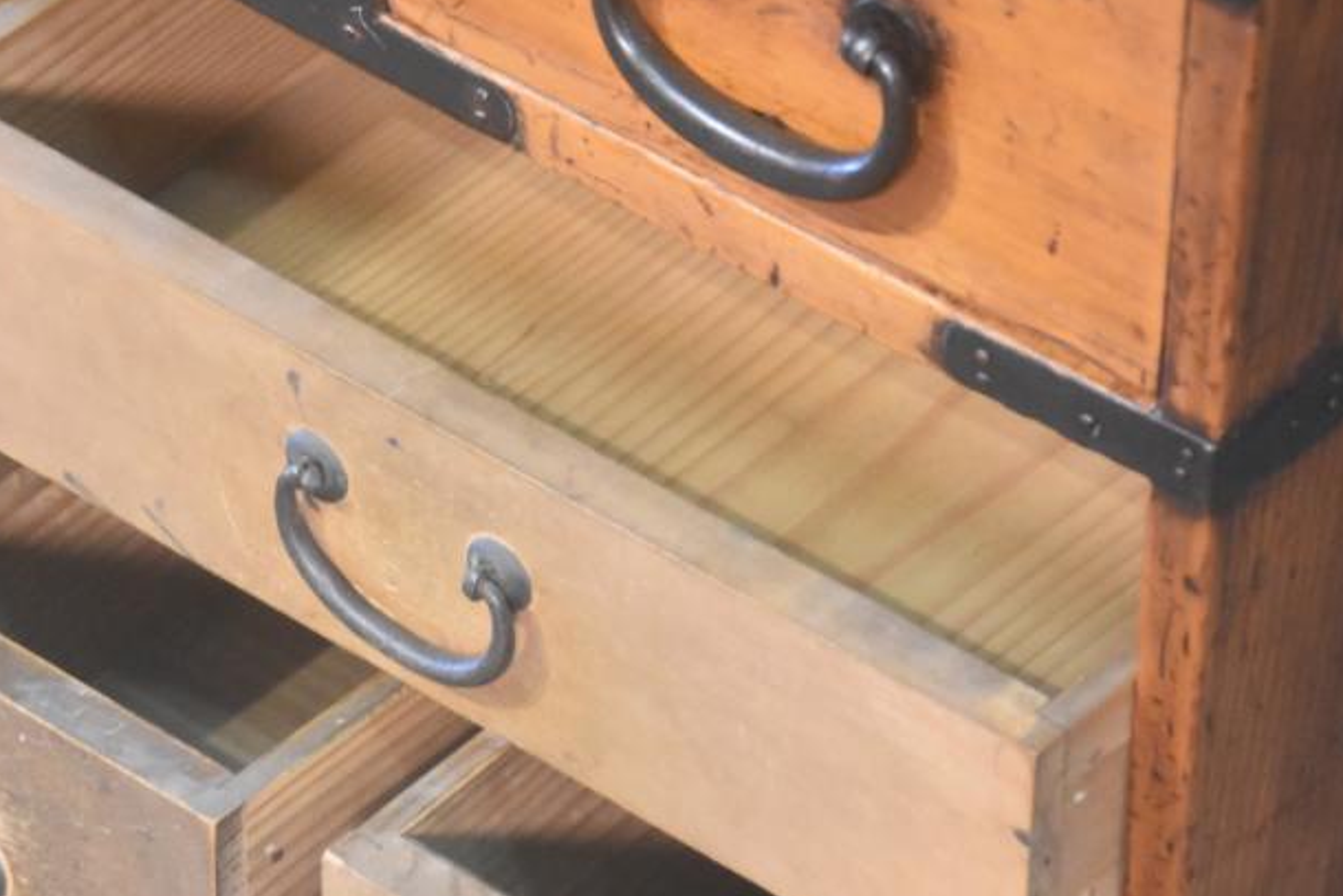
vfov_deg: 5.7
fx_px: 8955
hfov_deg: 8.6
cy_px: 670
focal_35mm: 240
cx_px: 432
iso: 5000
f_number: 5.6
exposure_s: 1/60
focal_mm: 90
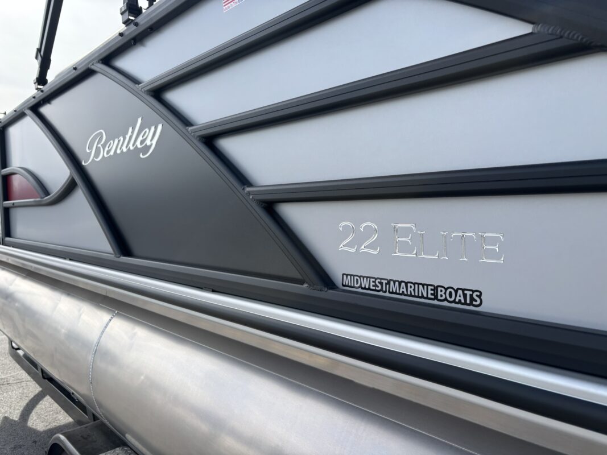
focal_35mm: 26
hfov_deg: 67.3
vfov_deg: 53.1
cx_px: 304
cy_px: 228
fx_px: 456
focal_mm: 5.96
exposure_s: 1/3021
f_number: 1.6
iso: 50
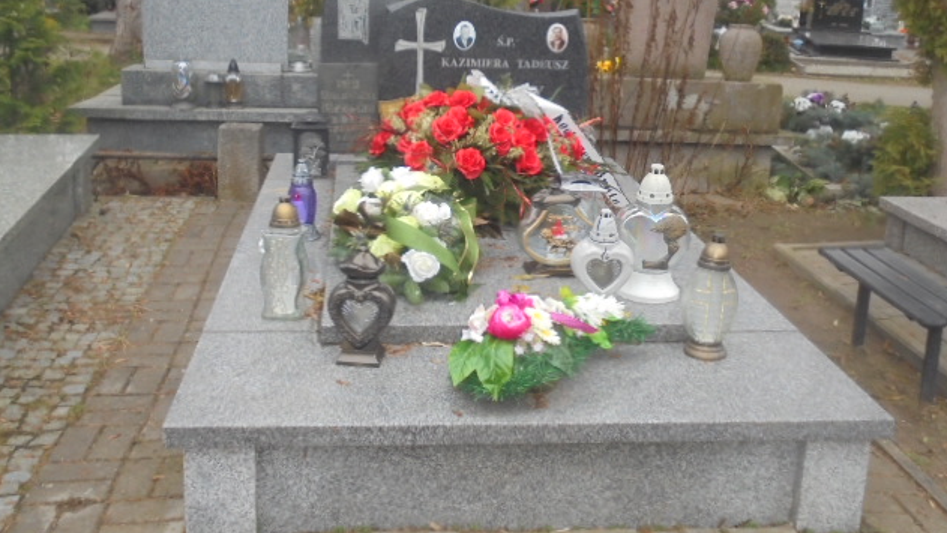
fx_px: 1055
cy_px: 189
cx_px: 477
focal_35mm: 42
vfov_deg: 28.2
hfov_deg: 48.4
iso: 320
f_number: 4.2
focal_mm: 6.9
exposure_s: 1/30
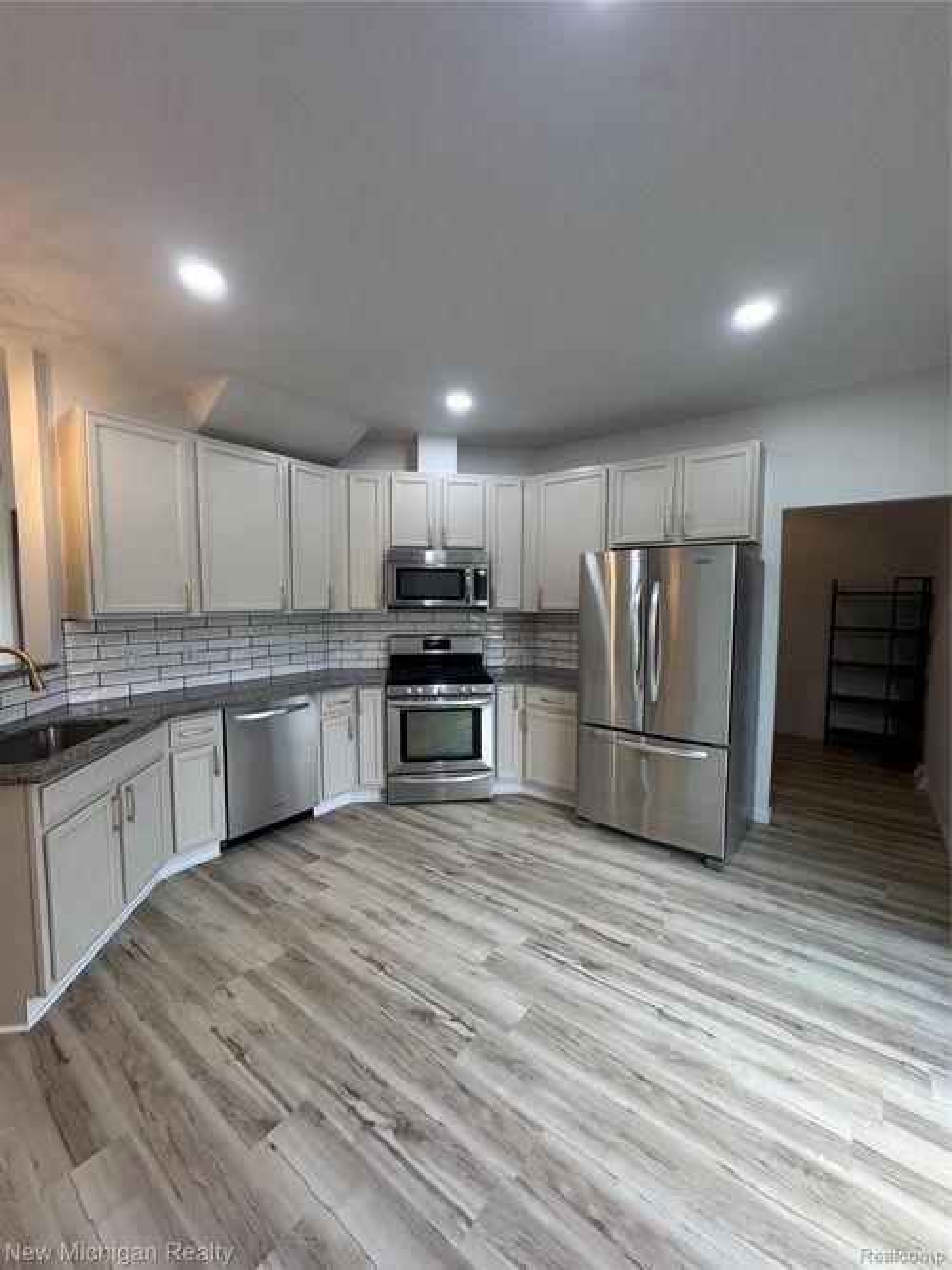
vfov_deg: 102.1
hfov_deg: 85.7
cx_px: 476
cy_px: 635
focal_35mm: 14
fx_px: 514
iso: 200
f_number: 2.2
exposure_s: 1/120
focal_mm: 2.22
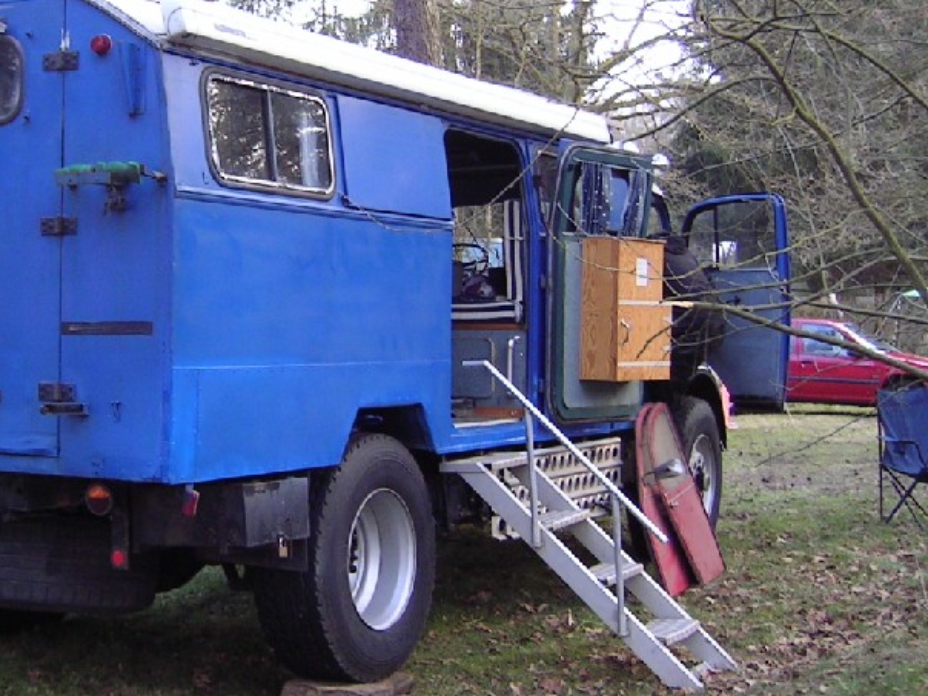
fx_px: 1635
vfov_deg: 24.0
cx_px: 252
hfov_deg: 31.2
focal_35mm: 61
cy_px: 303
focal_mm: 5.6
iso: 75
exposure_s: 1/52.2
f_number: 2.8
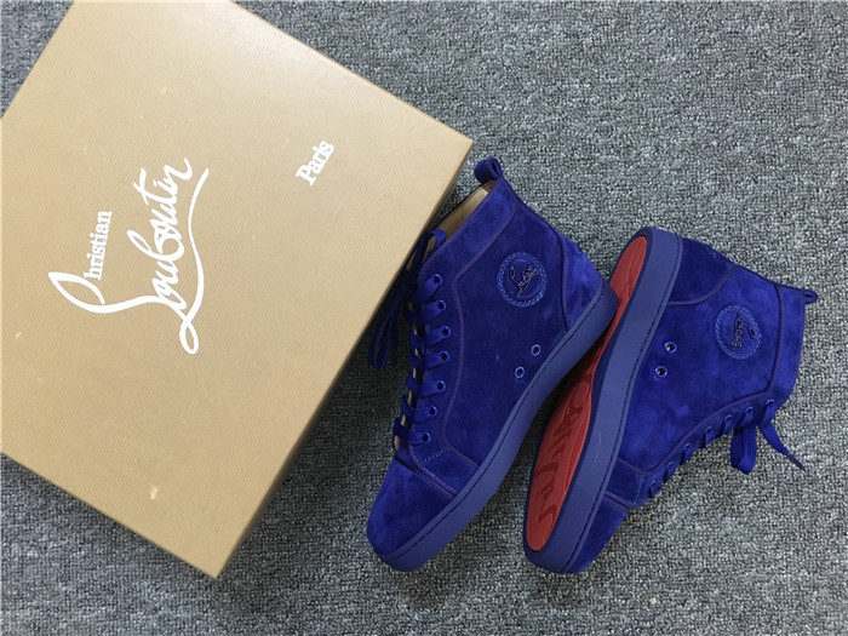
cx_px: 424
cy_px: 318
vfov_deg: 48.2
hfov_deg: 61.7
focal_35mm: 29
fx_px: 710
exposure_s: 1/17
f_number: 2.2
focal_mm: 4.15
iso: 200
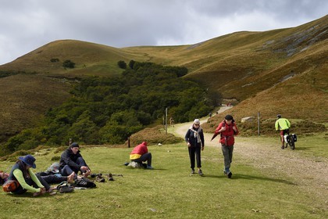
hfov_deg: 44.5
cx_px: 164
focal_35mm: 44
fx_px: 401
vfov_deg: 30.5
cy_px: 110
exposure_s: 1/250
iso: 200
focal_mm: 44
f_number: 10
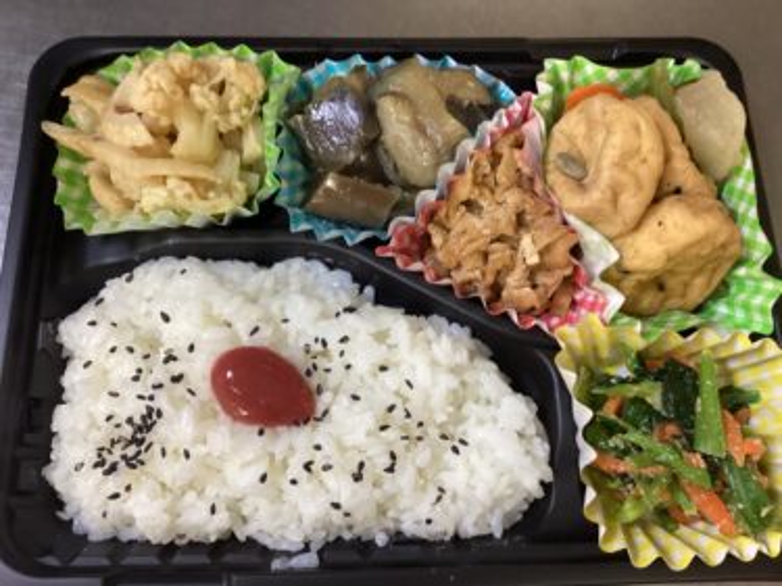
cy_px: 293
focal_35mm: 31
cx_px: 391
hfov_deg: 58.4
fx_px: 700
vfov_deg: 45.4
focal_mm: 3.3
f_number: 2.4
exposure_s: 1/60
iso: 250
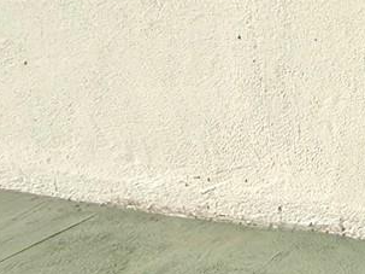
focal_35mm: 74
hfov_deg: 14.0
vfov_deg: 17.4
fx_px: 780
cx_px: 937
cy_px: -164
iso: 50
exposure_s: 1/4425
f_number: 2.2
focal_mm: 2.22
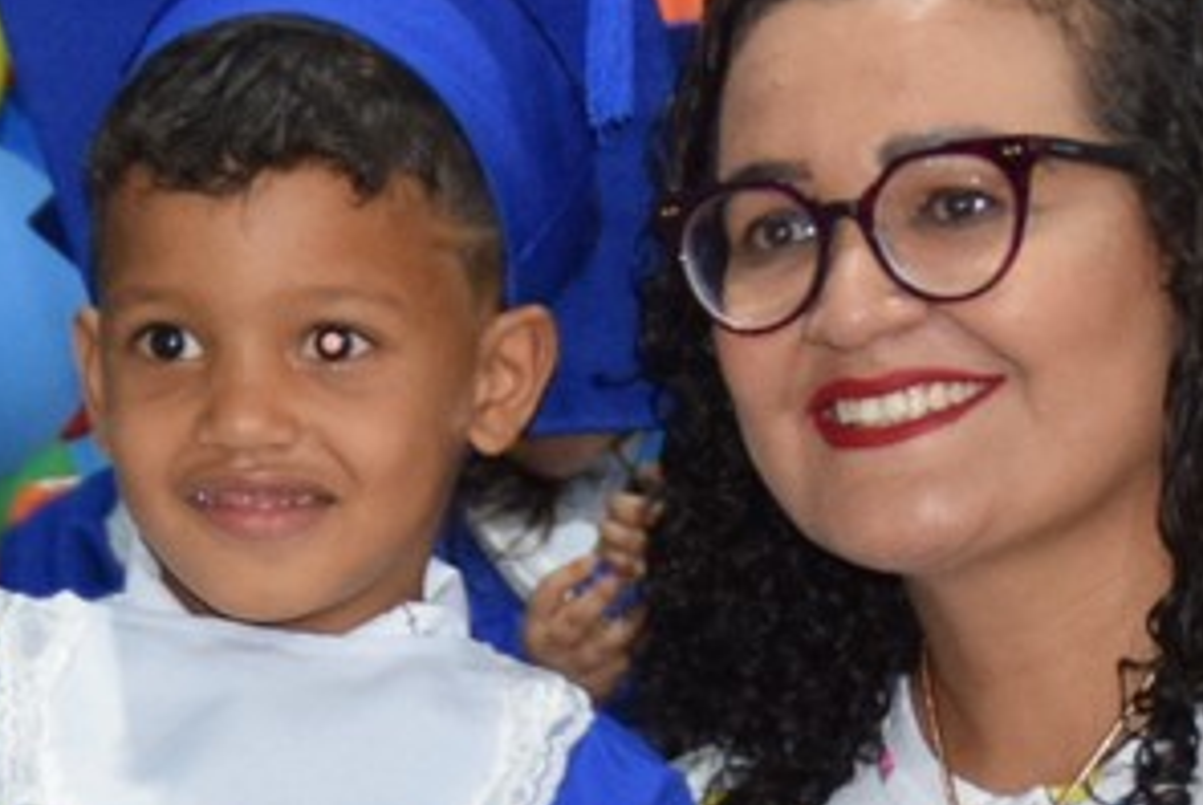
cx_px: 240
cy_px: 1216
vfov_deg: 6.8
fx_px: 6690
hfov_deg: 10.2
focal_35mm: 200
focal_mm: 24
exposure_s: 1/60
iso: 1800
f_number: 3.8
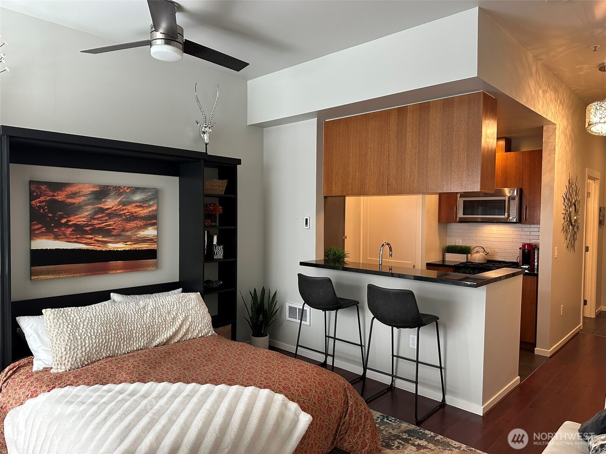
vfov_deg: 56.8
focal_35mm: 24
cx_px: 303
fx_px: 420
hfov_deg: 71.6
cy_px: 227
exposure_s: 1/120
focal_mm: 6.86
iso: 200
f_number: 1.78
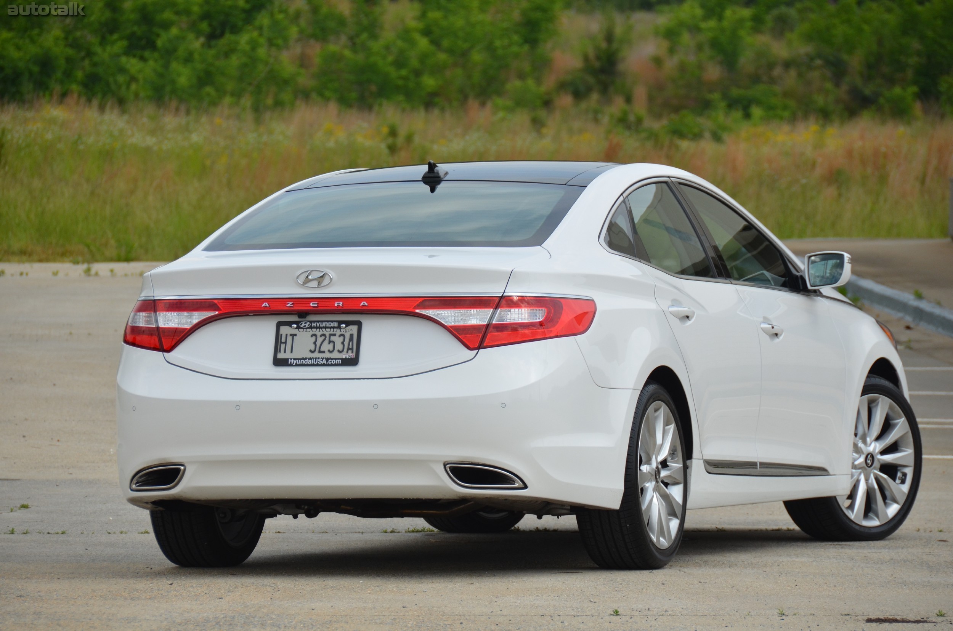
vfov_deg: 6.1
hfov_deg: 9.2
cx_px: 476
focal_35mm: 225
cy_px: 316
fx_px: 5944
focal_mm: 150
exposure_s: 1/1600
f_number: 6.3
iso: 400
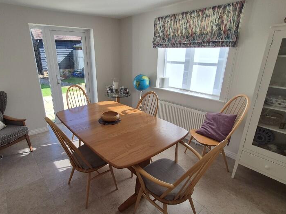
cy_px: 114
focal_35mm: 19
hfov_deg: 84.4
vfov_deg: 68.6
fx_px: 157
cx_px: 128
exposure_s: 1/294
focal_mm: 1.74
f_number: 2.2
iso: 50
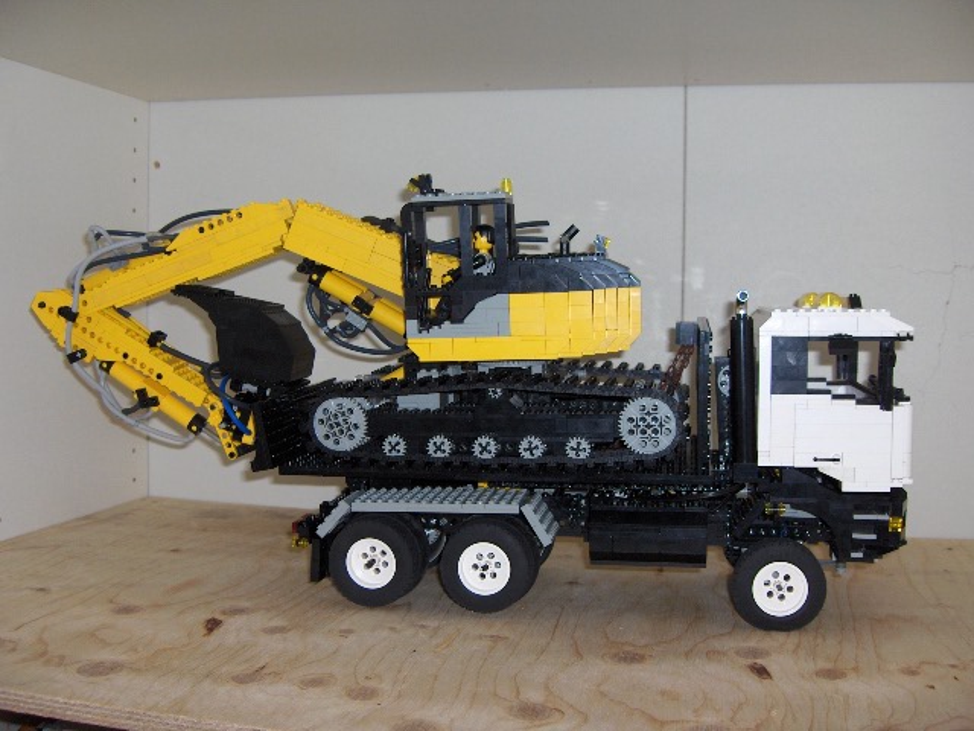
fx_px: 1097
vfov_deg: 36.8
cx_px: 487
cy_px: 366
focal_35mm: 39
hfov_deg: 47.9
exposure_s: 1/60
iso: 100
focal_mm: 8
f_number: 2.8
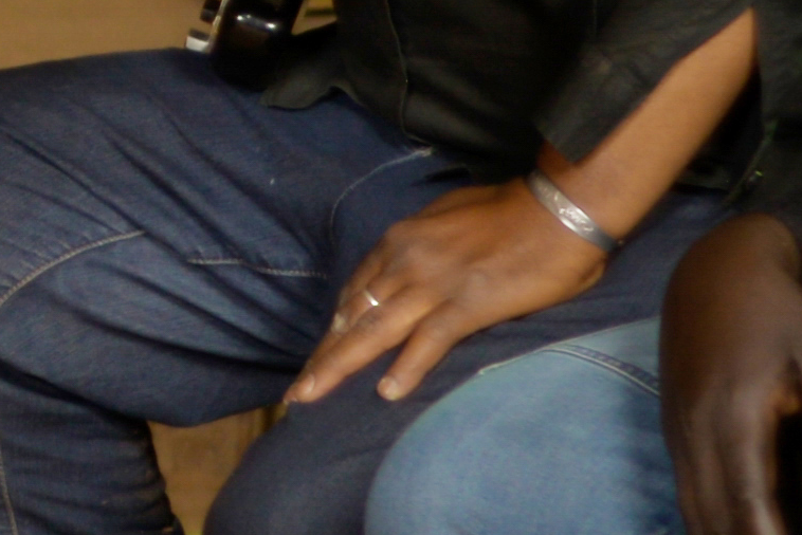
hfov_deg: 5.0
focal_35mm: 397
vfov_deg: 3.4
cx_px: -1234
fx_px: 8847
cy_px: -509
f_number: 2.8
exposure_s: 1/80
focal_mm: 50
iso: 250
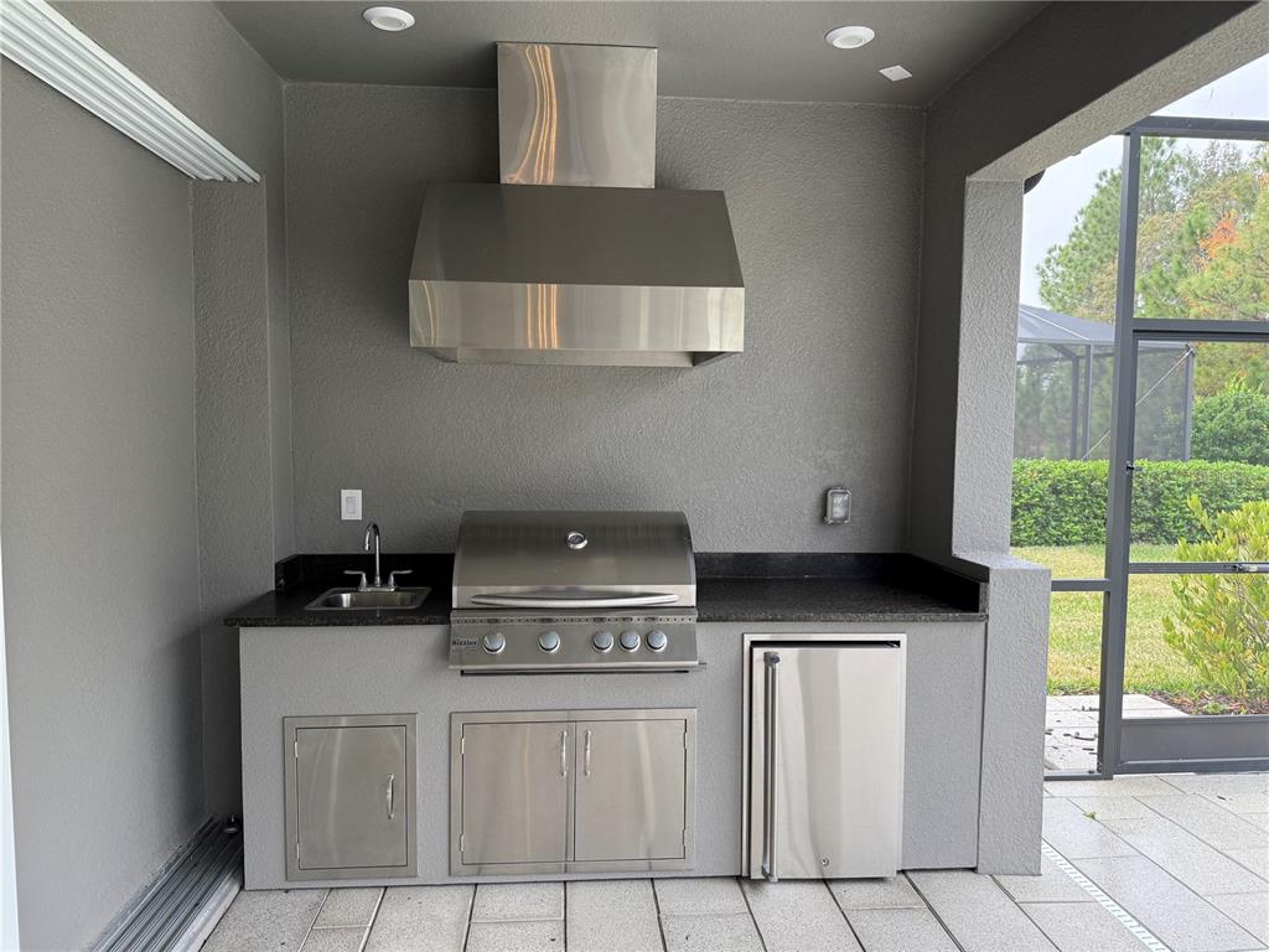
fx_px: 880
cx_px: 634
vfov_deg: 56.8
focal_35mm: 24
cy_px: 476
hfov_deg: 71.6
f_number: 1.78
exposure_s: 1/174
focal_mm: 6.76
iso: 125
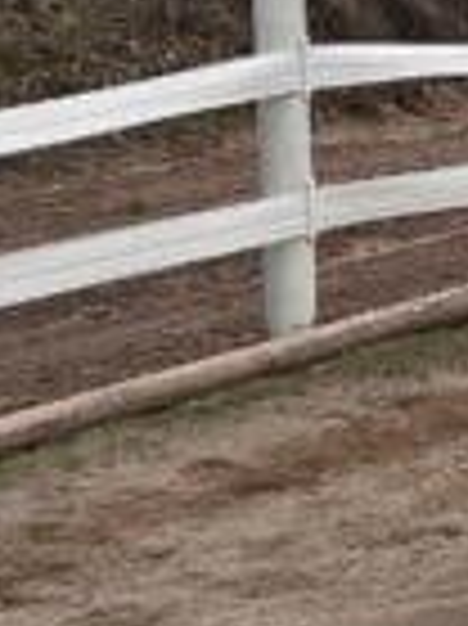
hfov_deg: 6.5
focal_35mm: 192
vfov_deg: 10.2
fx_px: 3466
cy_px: -108
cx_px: 1710
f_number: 1.6
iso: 50
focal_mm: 5.1
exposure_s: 1/3623
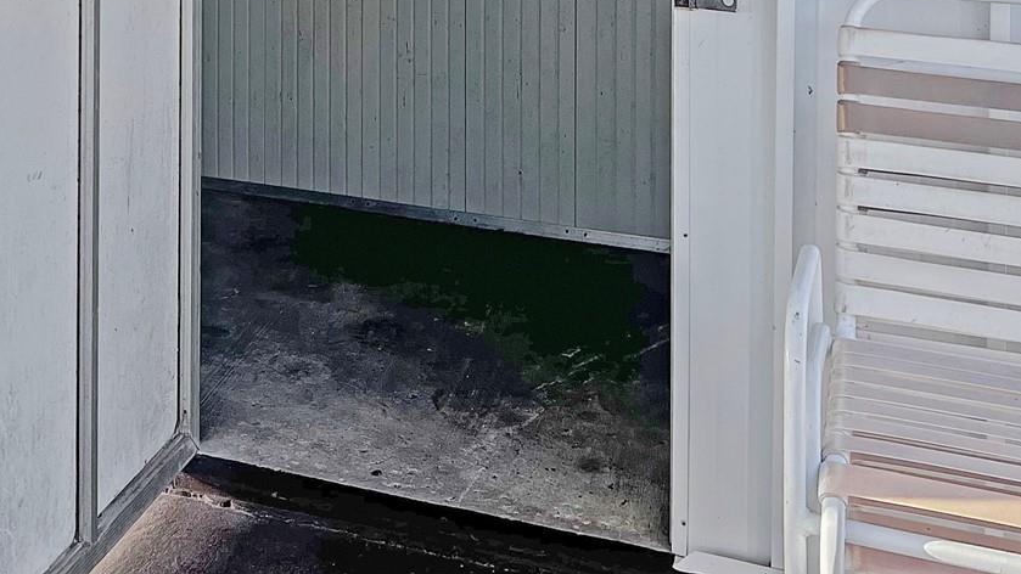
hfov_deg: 37.2
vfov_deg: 21.4
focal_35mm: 54
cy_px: -18
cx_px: 212
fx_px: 1462
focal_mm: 5.7
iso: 50
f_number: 1.5
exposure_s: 1/575
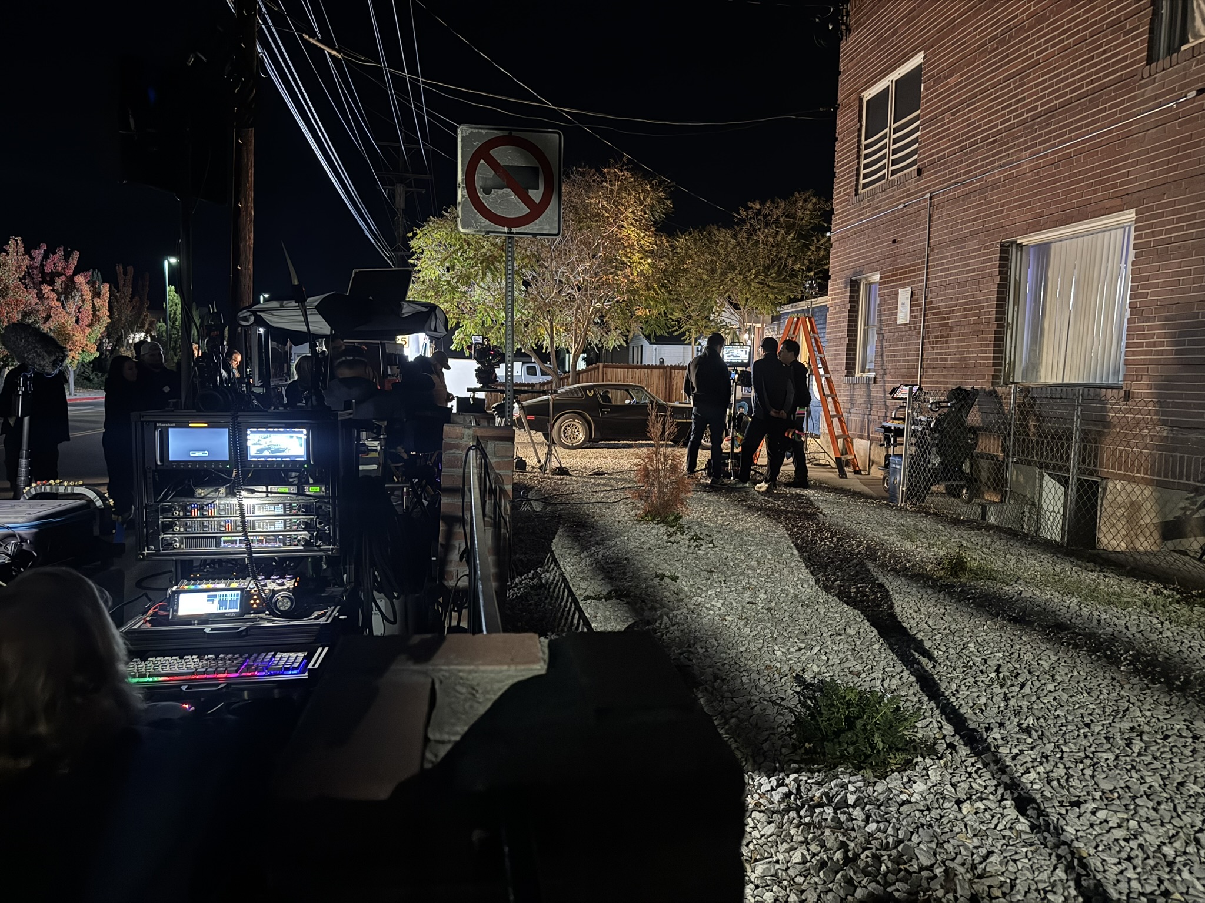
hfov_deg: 71.6
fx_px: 835
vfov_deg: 56.8
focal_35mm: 24
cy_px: 452
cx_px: 602
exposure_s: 1/23
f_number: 1.78
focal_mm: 6.76
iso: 1600
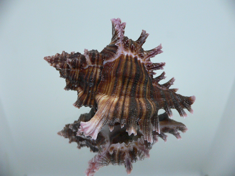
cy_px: 88
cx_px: 118
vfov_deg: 40.7
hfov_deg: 52.6
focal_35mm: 35
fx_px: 238
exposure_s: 1/40
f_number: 2.8
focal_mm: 4.6
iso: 200
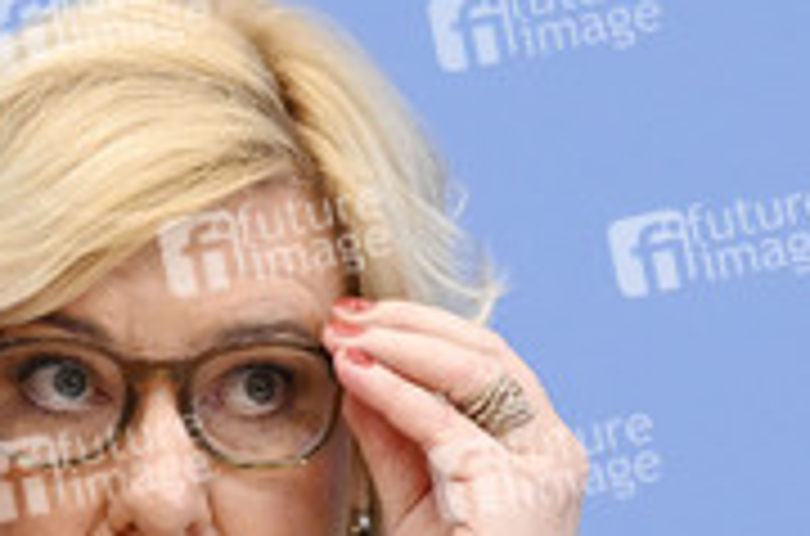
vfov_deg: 5.9
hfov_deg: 8.9
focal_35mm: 231
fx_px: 5184
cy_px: 581
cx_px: 155
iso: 3200
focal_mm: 92
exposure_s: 1/500
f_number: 5.6
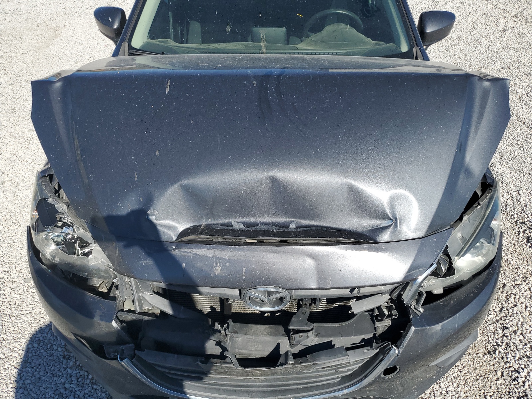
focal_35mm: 26
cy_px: 200
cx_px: 266
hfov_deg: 67.3
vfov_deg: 53.1
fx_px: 400
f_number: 1.5
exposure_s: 1/3333
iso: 50
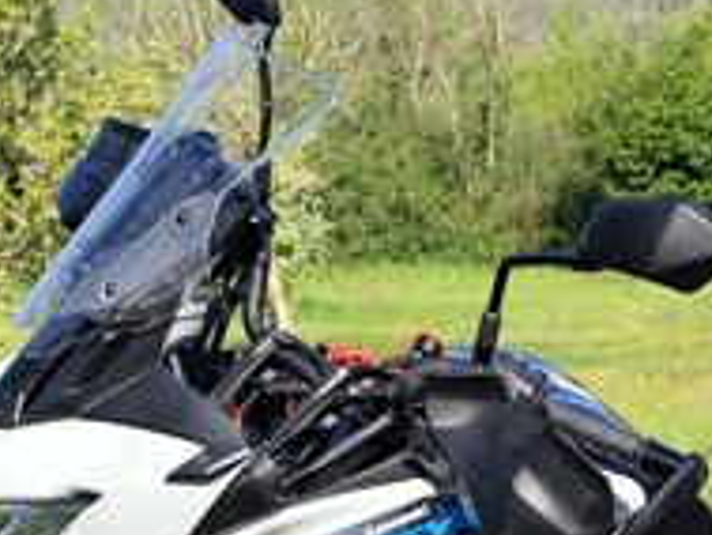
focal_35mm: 117
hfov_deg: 16.8
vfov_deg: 12.4
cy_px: 659
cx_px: 482
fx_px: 2408
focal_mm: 6.14
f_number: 1.65
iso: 50
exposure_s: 1/1042
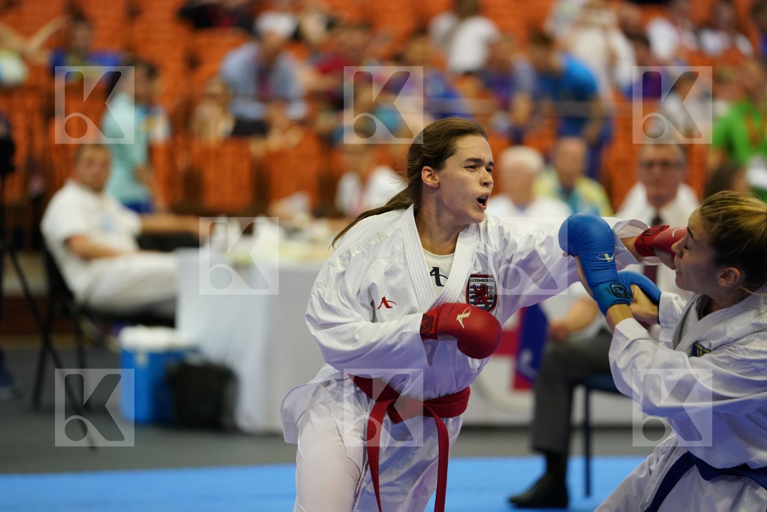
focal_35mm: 200
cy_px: 256
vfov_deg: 6.9
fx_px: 4261
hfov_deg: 10.3
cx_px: 384
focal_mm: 200
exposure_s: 1/1000
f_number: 2.8
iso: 2000
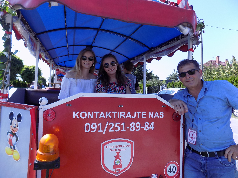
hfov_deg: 73.9
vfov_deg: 58.9
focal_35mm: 23
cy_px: 89
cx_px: 119
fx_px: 158
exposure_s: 1/400
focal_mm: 4
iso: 80
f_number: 3.1
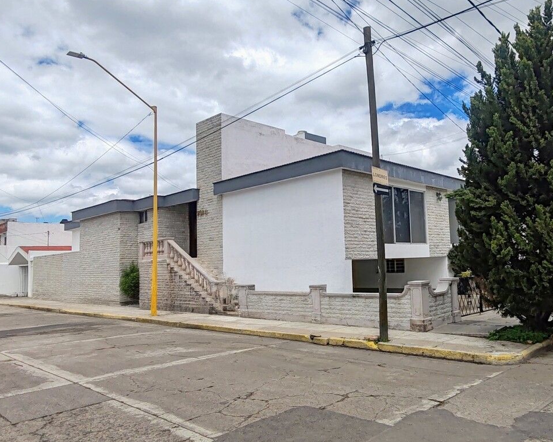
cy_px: 226
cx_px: 341
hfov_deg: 61.5
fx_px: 458
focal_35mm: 28
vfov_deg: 51.5
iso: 50
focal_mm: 1.96
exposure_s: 1/2700
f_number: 2.2
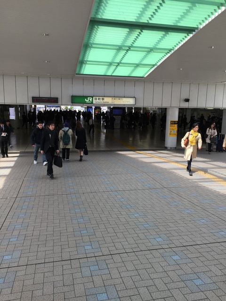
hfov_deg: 48.2
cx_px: 113
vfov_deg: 61.7
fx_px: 252
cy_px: 150
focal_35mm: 29
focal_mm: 4.15
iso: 32
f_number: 2.2
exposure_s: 1/366
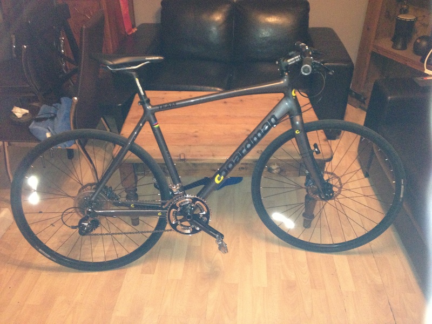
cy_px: 162
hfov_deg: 52.6
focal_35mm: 35
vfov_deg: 40.7
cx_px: 216
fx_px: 437
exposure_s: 1/16
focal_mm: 4.28
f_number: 2.4
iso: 400
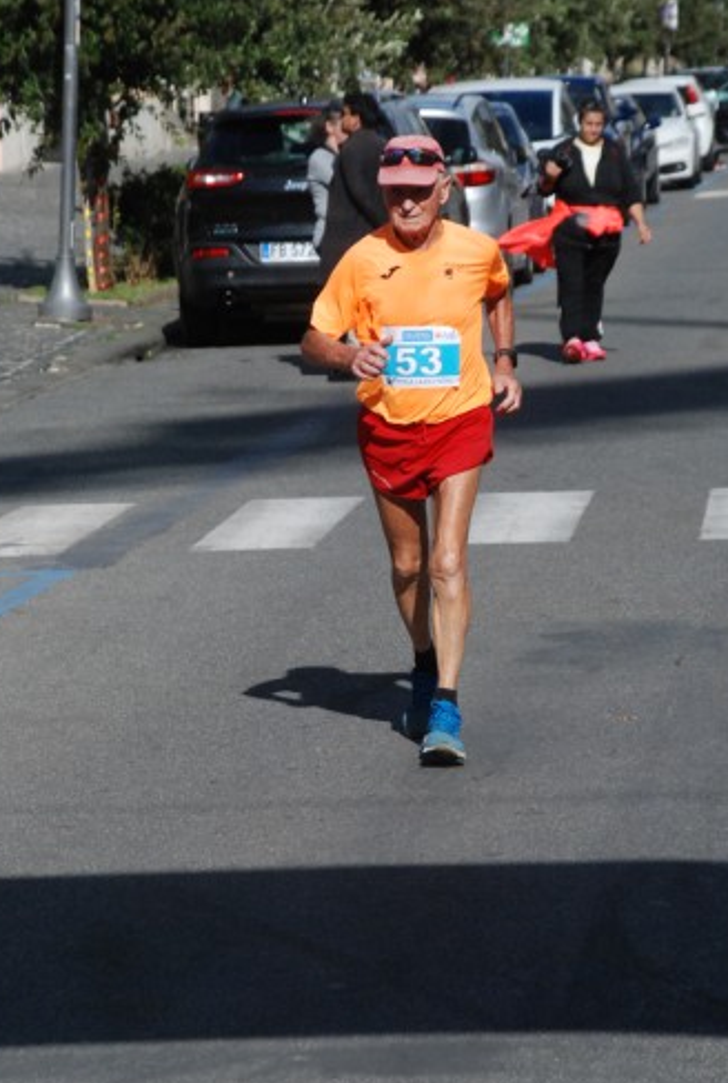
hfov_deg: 8.3
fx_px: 5007
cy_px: 626
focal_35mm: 166
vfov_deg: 12.3
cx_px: 378
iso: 1000
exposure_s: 1/2000
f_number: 8
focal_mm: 90
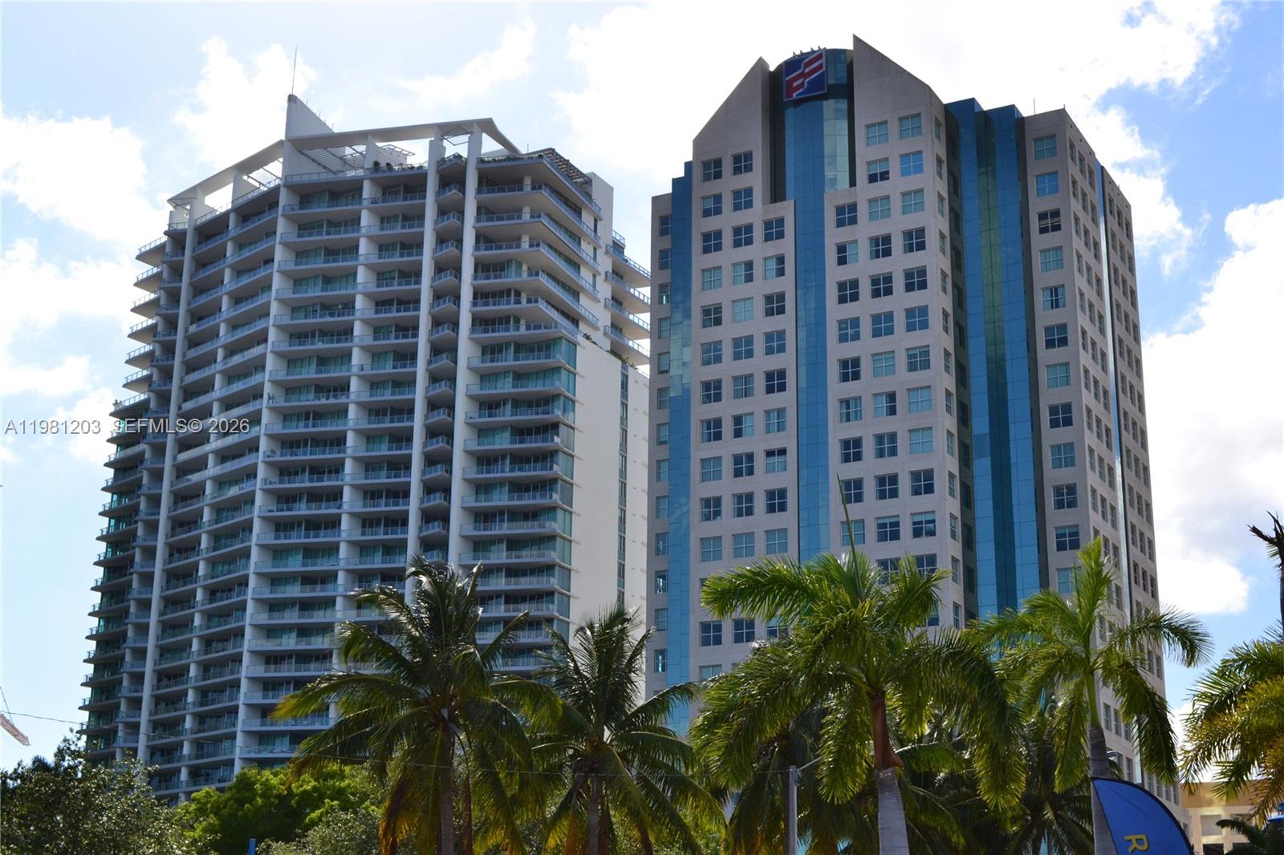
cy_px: 428
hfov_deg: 38.9
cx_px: 642
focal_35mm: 51
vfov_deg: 26.5
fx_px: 1819
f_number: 11
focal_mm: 34
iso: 400
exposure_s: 1/400
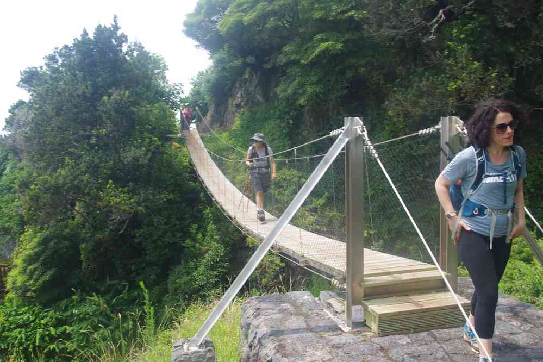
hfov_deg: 59.5
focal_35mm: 32
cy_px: 181
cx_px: 272
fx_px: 475
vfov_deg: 41.7
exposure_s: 1/50
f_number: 10
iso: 200
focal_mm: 21
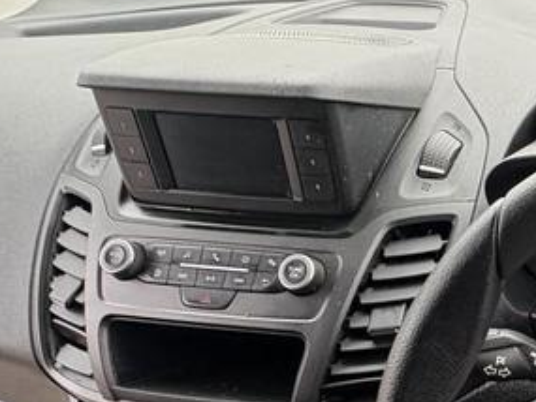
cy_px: 331
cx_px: 632
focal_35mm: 44
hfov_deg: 34.8
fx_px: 682
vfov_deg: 31.9
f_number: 2.2
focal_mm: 2.22
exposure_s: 1/99
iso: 160
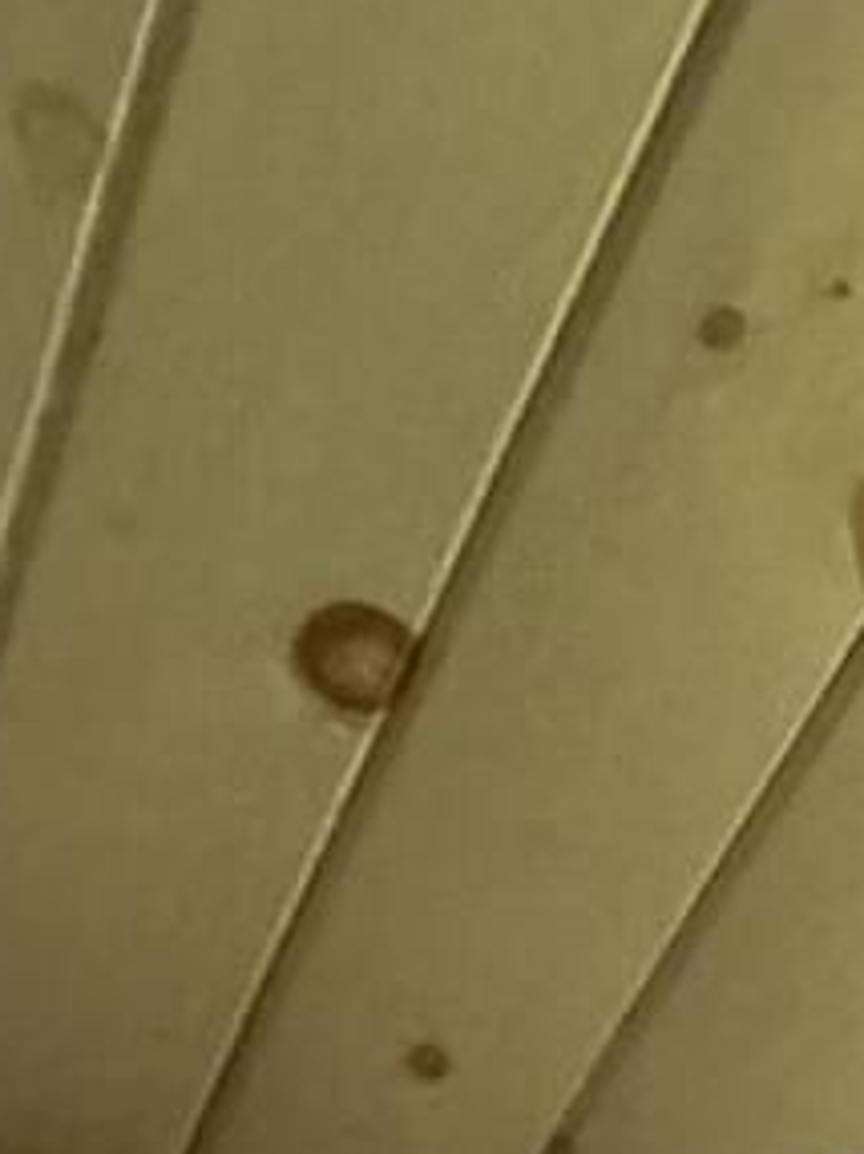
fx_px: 3266
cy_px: 3821
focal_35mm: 98
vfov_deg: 10.2
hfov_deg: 13.8
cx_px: 1421
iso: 1000
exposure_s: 1/60
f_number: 2.2
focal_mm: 2.22
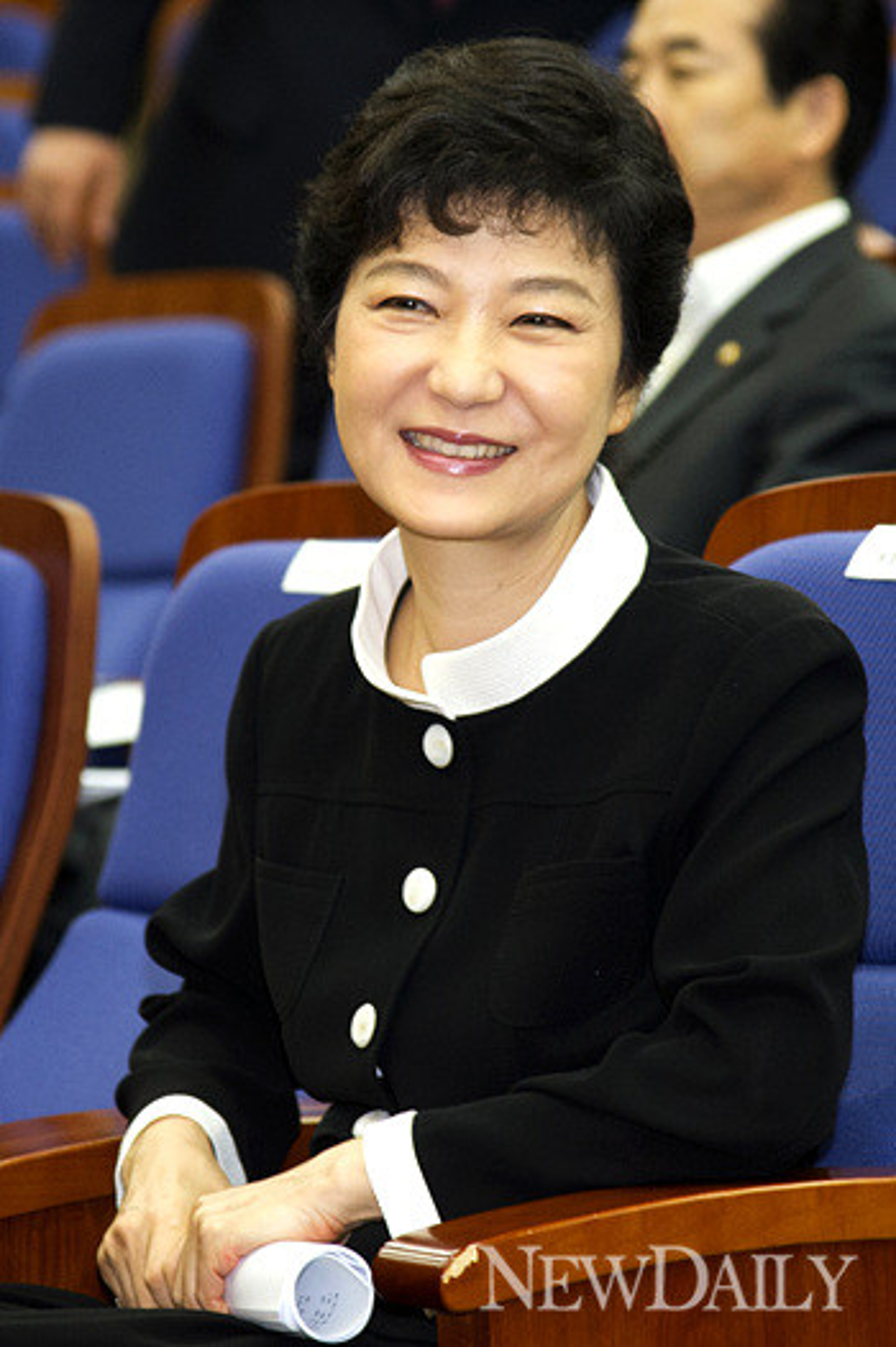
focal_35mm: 120
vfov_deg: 17.1
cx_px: 448
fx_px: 4486
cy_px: 674
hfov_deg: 11.4
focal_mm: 120
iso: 2000
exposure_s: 1/60
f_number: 4
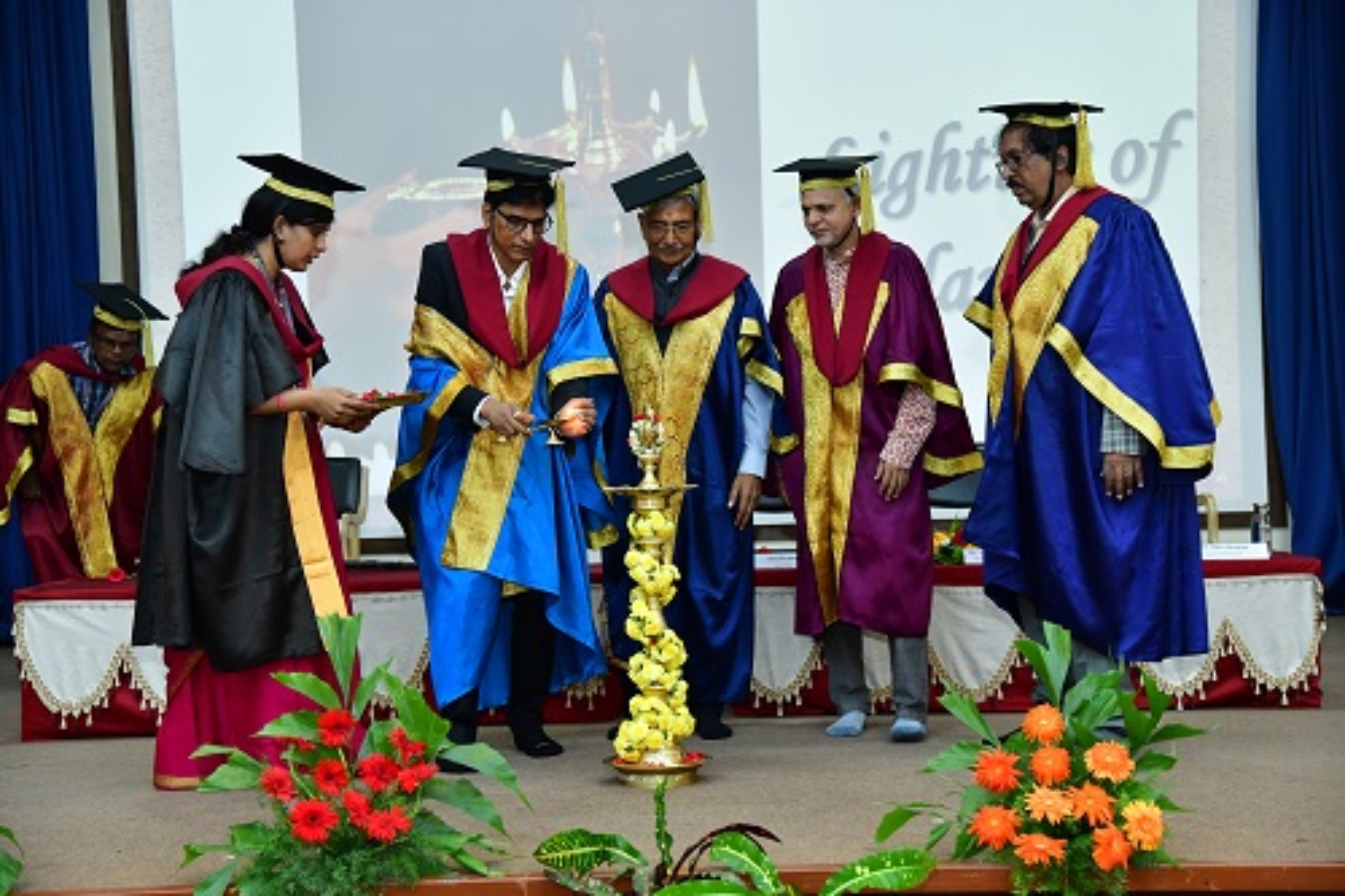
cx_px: 672
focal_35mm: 55
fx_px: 2054
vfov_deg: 24.6
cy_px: 448
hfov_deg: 36.3
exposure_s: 1/125
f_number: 4.5
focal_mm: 55
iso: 4000
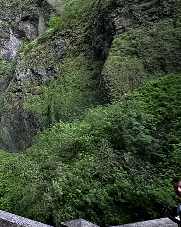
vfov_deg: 54.9
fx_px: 214
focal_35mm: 32
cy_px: 82
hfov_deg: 38.7
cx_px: -13
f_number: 2.2
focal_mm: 2.22
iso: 1250
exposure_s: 1/12
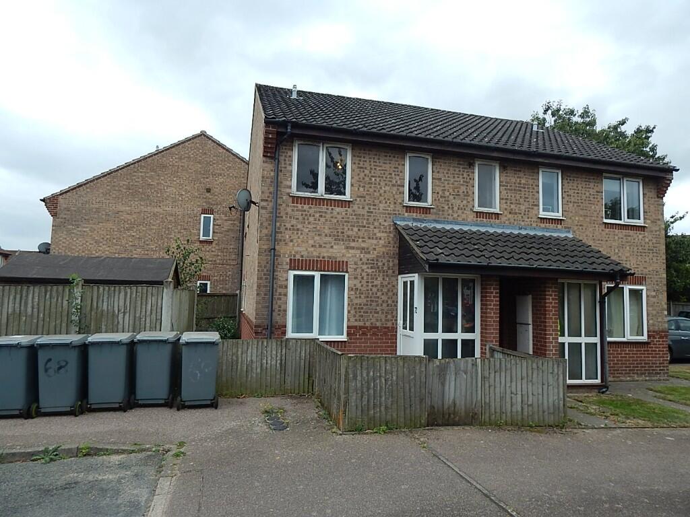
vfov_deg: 61.1
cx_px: 345
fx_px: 439
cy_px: 258
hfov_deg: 76.4
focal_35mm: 22
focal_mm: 4
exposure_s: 1/640
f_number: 3
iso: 125
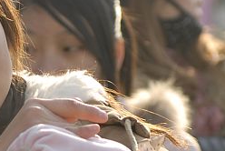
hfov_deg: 4.1
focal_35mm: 508
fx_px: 3179
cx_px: 16
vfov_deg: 2.7
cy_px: 181
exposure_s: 1/500
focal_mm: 70
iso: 100
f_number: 3.2
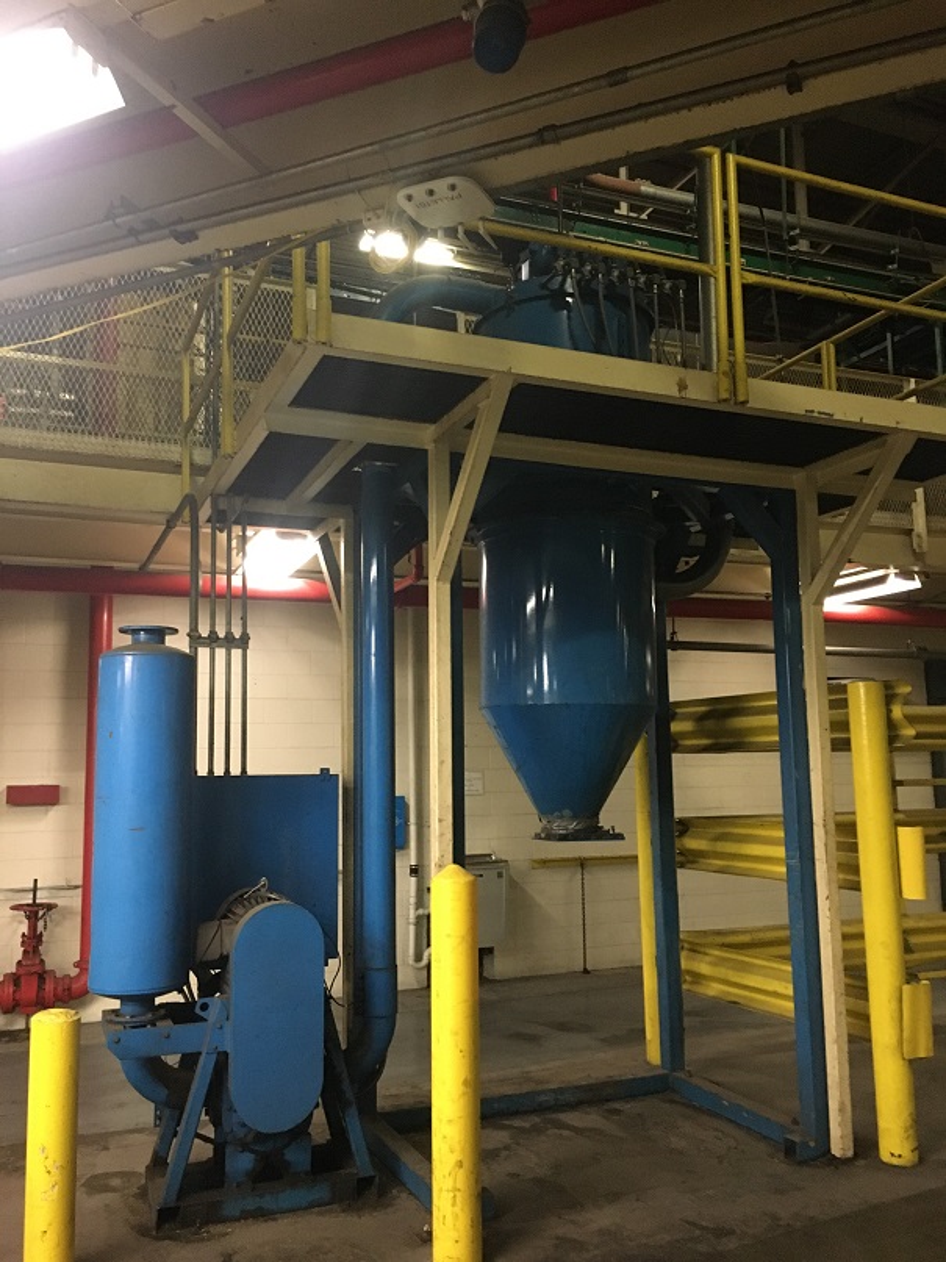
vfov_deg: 61.7
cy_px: 631
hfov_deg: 48.2
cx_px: 473
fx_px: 1057
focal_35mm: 29
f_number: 2.2
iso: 250
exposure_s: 1/15
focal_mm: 4.15
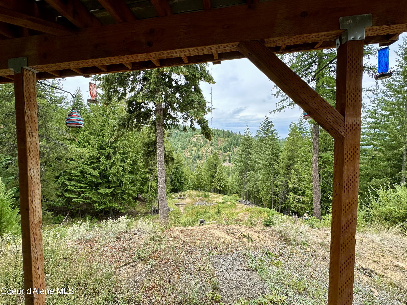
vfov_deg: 85.7
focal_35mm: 14
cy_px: 152
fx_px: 165
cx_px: 204
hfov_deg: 102.1
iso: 40
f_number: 2.2
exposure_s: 1/666
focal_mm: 2.22
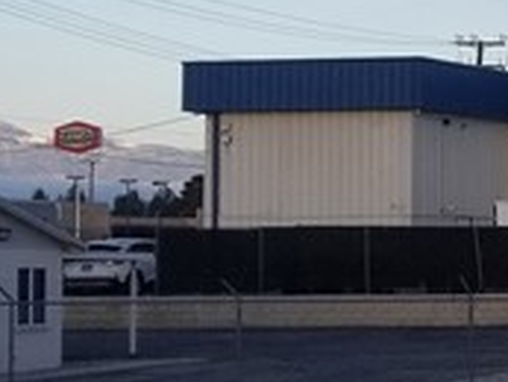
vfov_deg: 9.6
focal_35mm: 154
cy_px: 194
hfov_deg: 11.0
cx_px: 1186
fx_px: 2262
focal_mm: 4.25
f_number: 1.7
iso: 50
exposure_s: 1/1012
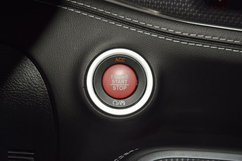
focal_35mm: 105
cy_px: 80
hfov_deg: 19.5
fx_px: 706
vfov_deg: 13.0
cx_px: 121
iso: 100
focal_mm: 70
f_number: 8
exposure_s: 1/125
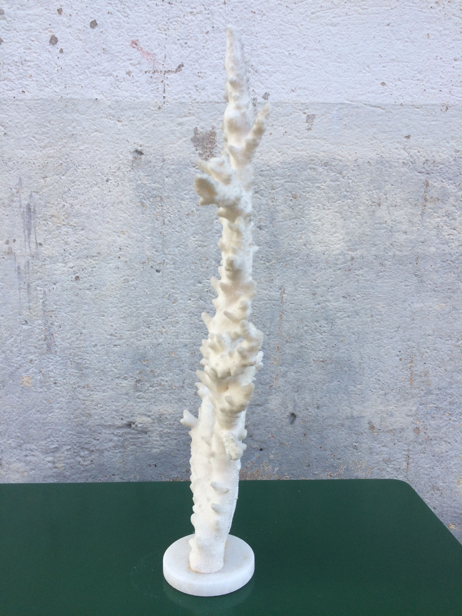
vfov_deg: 61.7
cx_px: 231
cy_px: 308
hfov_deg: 48.2
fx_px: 516
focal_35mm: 29
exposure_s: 1/111
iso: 32
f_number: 2.2
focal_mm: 4.15
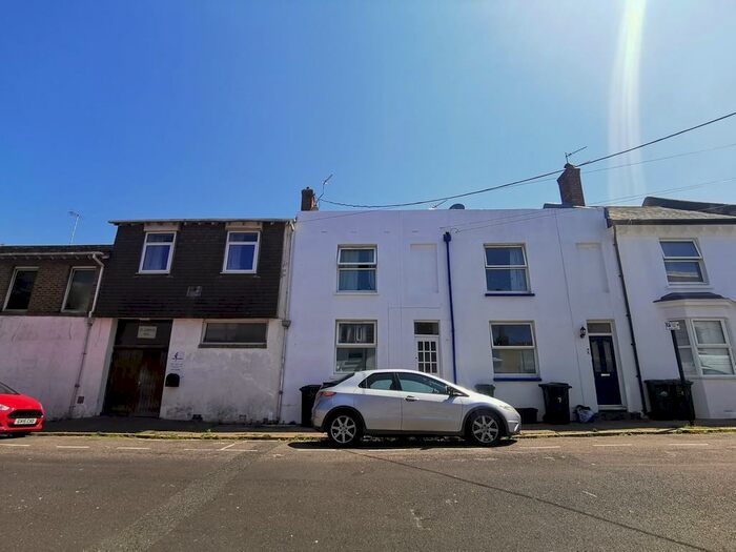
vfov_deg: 74.7
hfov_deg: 91.0
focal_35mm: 17
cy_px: 276
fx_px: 361
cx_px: 368
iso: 50
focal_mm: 2.26
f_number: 2.2
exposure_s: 1/1016
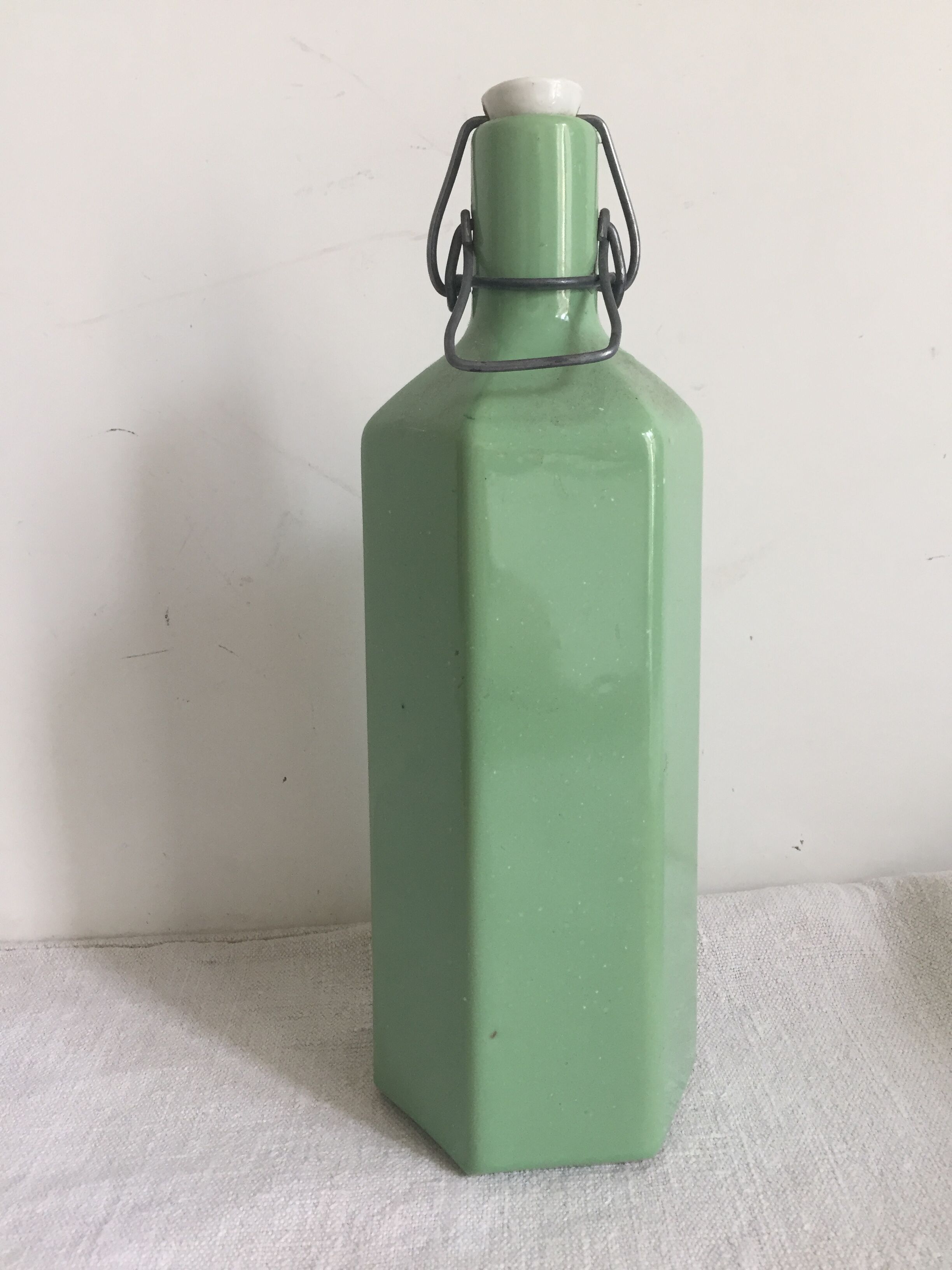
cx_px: 476
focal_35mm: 29
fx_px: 1063
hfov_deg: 48.2
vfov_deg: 61.7
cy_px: 635
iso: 50
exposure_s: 1/33
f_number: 2.2
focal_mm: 4.15
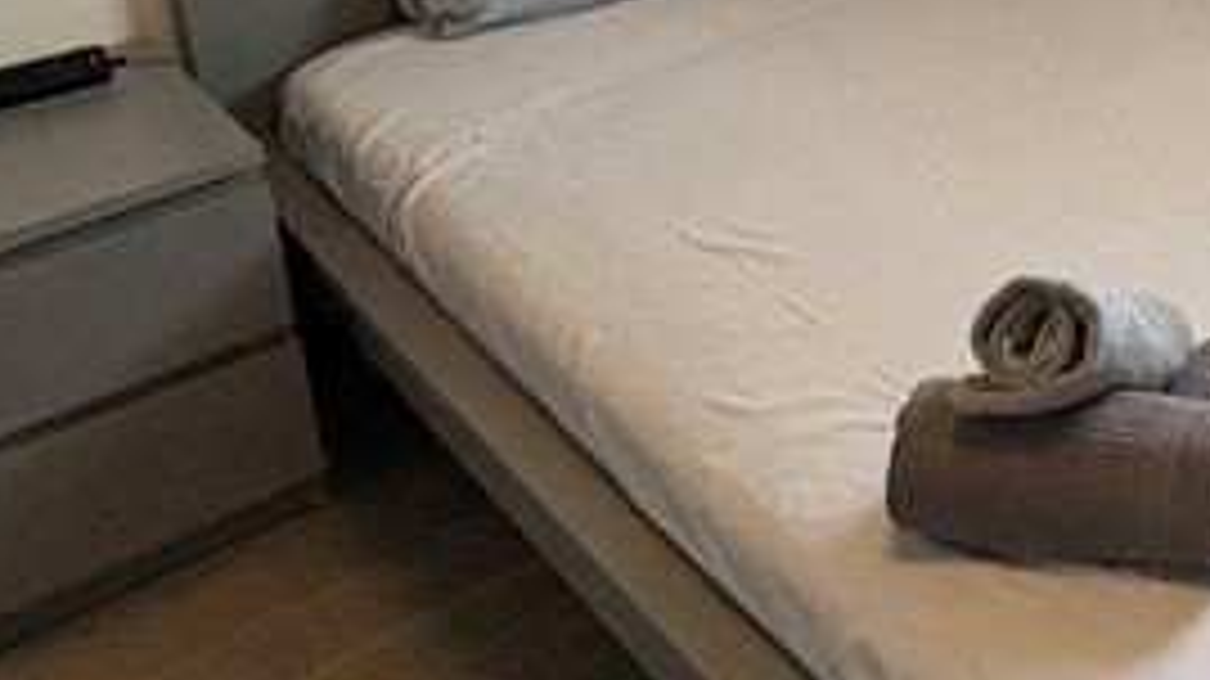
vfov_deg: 18.9
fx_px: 1860
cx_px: 1457
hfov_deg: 30.5
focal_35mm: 58
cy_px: -252
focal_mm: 2.22
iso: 400
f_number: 2.2
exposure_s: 1/60
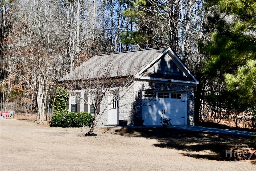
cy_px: 86
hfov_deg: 53.1
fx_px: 256
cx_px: 128
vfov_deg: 36.9
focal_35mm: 36
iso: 110
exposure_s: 1/250
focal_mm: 24
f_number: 8
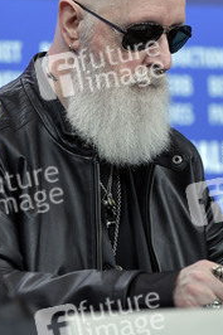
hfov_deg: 5.2
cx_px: 136
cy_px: 133
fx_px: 2447
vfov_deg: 7.8
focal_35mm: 263
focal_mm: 175
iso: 2000
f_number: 5.6
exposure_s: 1/250
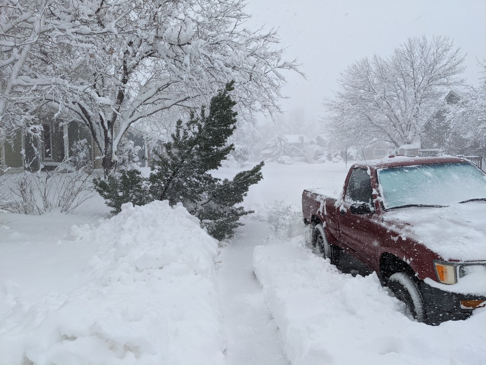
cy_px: 182
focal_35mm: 27
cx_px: 243
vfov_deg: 51.4
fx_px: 379
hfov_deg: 65.3
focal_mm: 4.44
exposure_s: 1/1805
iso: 83
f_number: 1.8
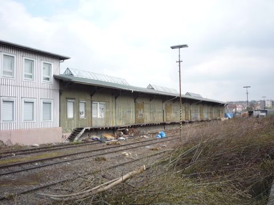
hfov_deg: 56.8
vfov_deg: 44.2
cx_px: 137
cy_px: 102
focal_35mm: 32
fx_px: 253
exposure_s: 1/320
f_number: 4
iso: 100
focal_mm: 5.2
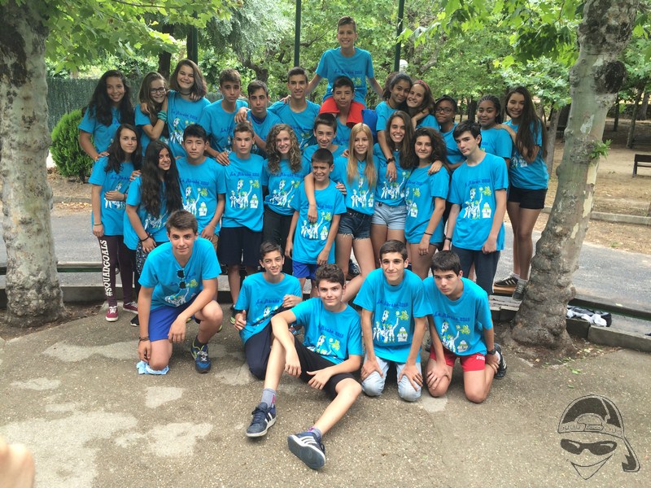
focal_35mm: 29
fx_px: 545
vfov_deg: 48.2
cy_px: 244
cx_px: 326
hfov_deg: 61.7
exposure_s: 1/112
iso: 32
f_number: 2.2
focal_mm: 4.15
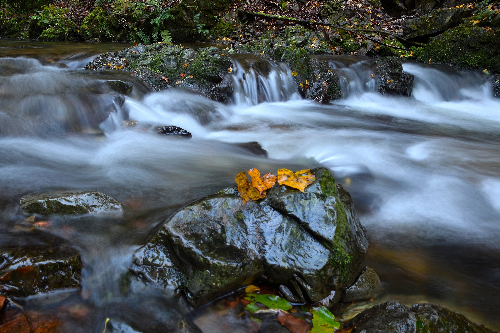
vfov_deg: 50.4
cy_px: 166
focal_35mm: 26
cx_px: 250
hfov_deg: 70.4
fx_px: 354
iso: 100
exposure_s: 1
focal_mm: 17
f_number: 14
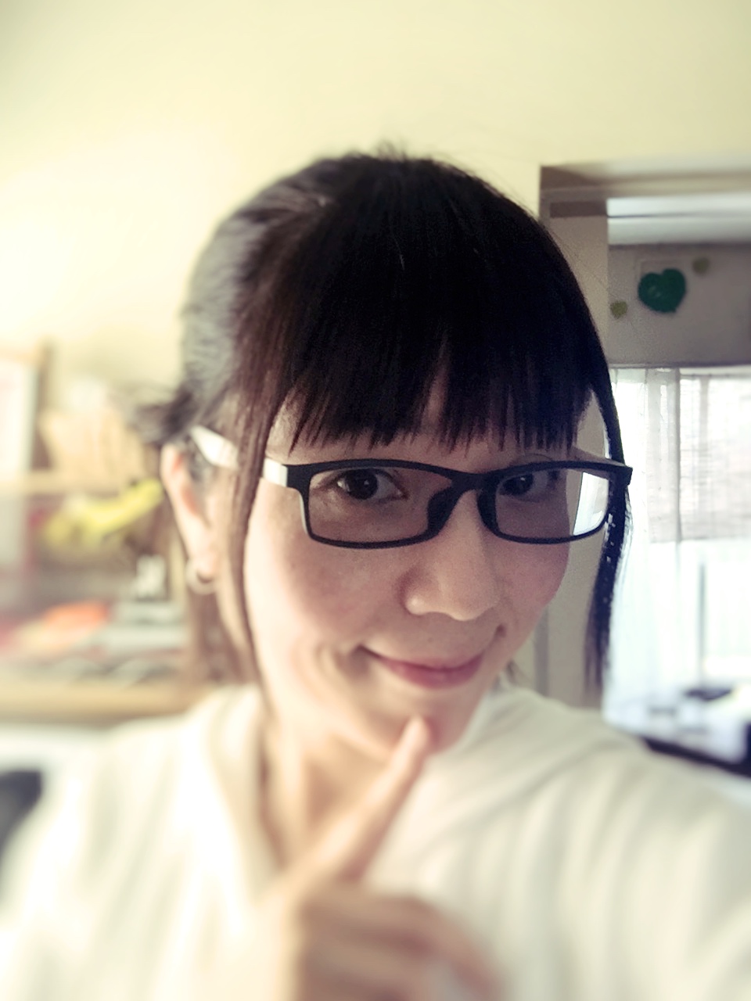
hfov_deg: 45.4
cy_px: 500
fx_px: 897
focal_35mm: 31
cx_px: 376
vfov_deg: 58.4
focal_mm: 2.65
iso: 40
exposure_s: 1/30
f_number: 2.2
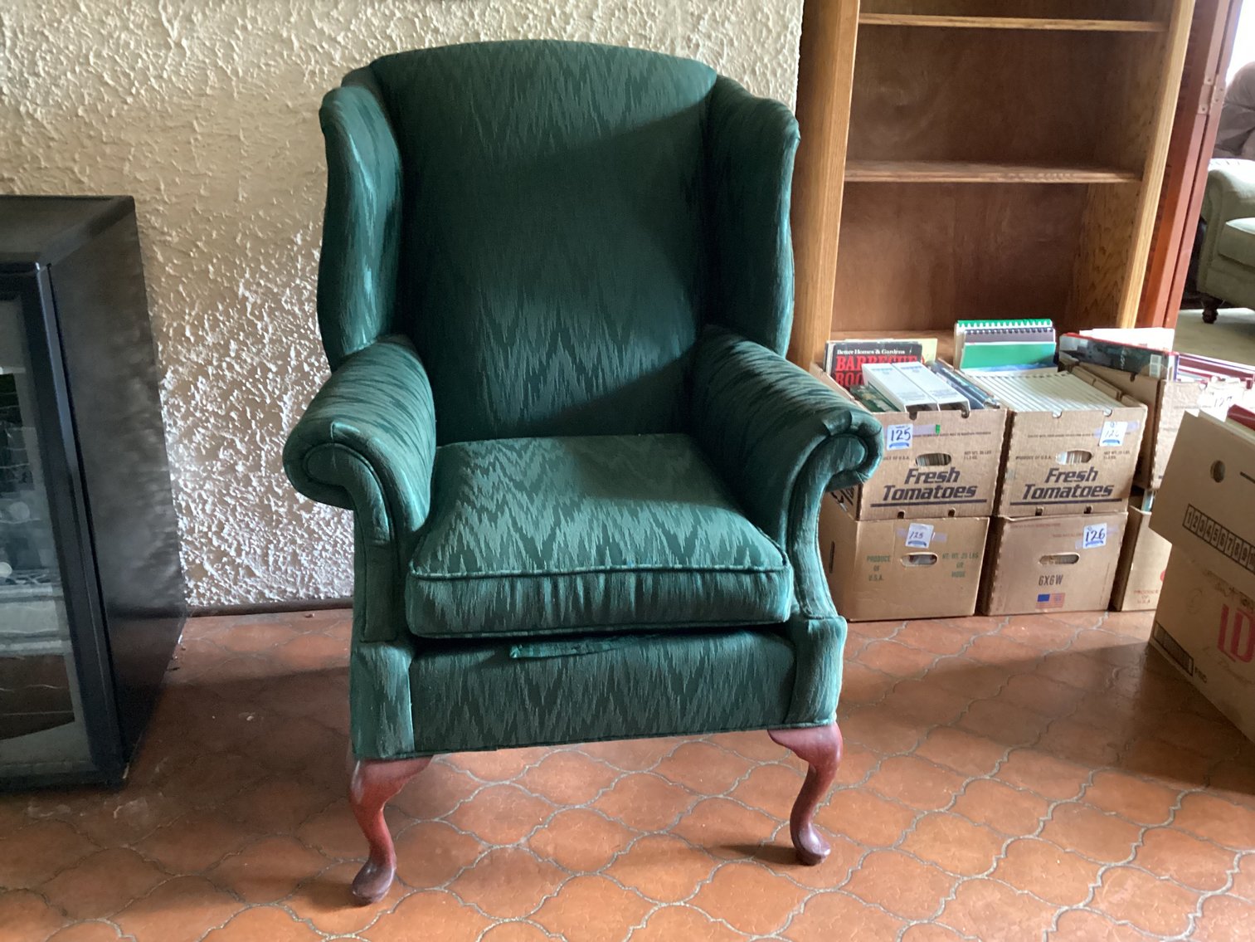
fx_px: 1124
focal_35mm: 31
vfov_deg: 45.4
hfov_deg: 58.3
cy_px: 471
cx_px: 628
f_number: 2.4
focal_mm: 3.3
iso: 640
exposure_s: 1/30
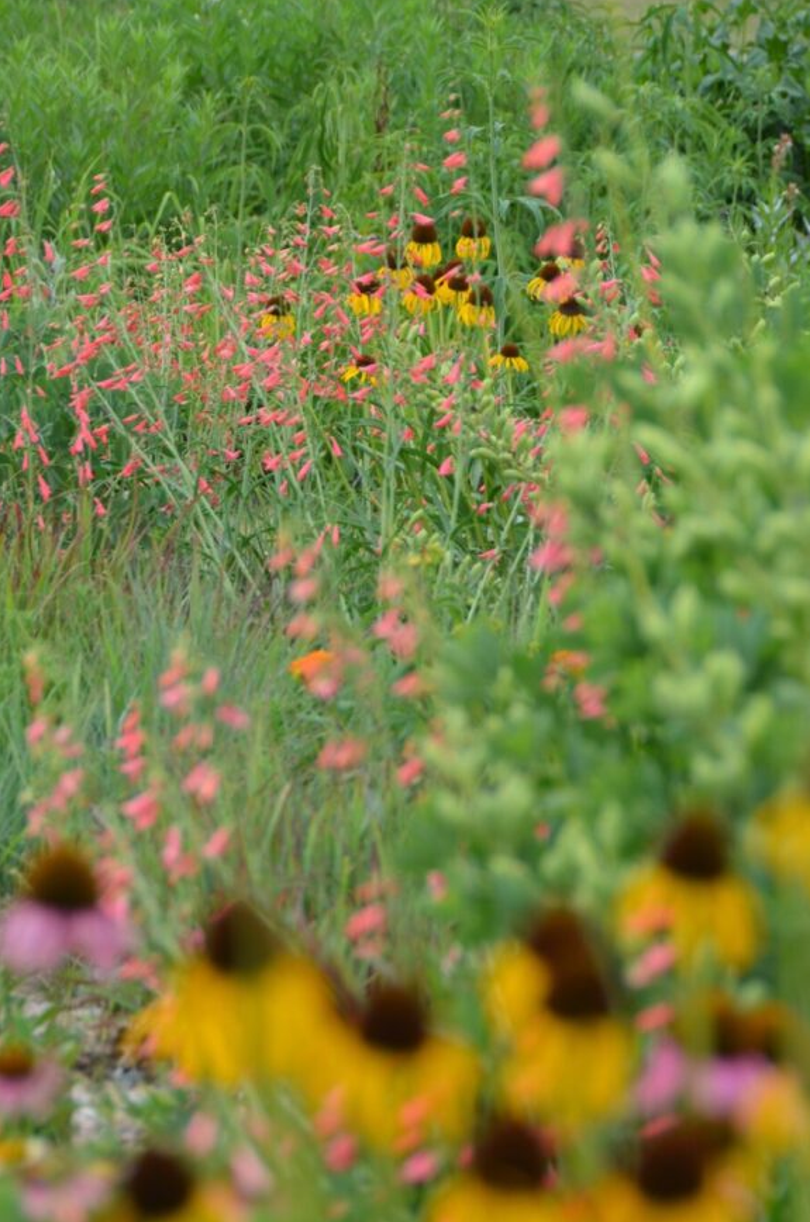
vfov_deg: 9.0
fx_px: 7796
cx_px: 431
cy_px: 617
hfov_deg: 5.9
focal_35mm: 230
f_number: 5.6
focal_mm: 130
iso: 200
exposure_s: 1/500
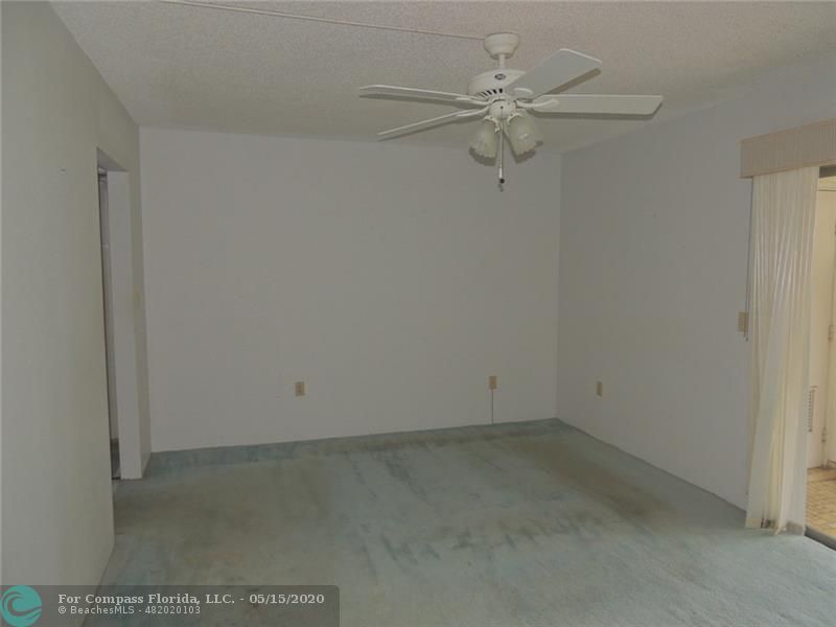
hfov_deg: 71.6
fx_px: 580
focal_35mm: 24
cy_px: 314
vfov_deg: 56.8
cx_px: 418
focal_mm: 4.3
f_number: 3
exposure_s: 1/30
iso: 200
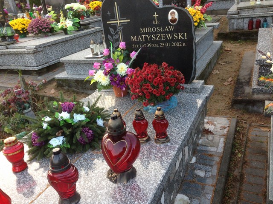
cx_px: 136
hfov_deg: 55.4
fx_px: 260
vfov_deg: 42.9
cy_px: 102
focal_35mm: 33
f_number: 2.4
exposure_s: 1/120
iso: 80
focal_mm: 4.12
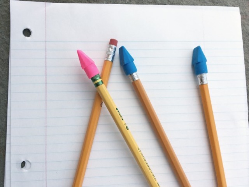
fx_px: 209
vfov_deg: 48.2
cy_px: 94
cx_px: 124
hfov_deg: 61.7
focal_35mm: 29
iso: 25
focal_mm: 4.15
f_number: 2.2
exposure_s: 1/466
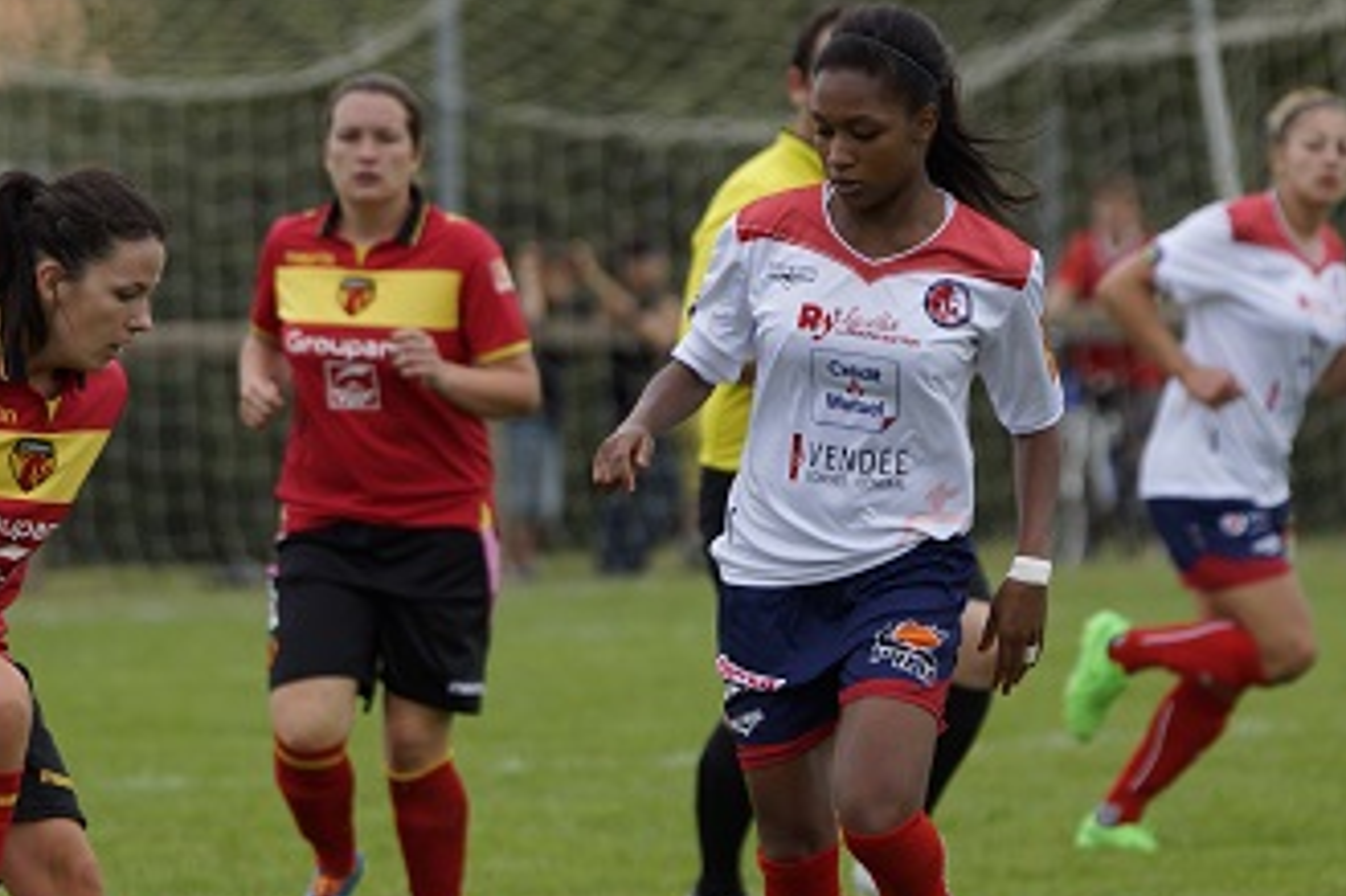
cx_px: 667
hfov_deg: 4.0
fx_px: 19095
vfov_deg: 2.7
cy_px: 520
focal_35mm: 511
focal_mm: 280
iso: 250
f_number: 5.6
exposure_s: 1/500
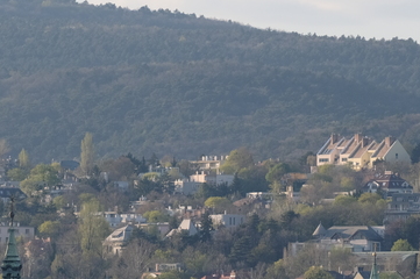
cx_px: 70
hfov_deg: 2.5
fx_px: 9465
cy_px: 255
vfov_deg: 1.7
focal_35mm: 812
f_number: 5.6
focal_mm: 190.9
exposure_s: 1/550
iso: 320
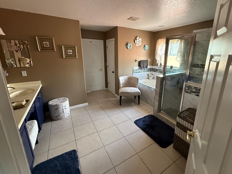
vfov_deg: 77.9
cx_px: 128
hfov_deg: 94.1
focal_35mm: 16
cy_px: 80
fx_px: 107
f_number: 2.2
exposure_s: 1/120
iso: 640
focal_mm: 2.22
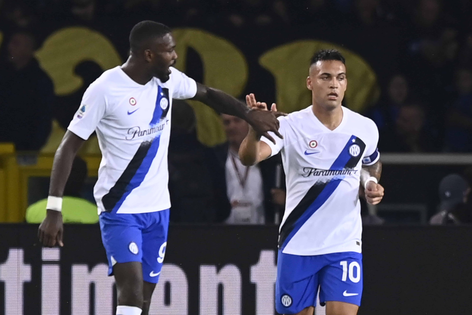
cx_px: 236
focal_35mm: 600
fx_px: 7866
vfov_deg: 2.3
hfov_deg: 3.4
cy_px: 158
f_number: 3.5
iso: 2000
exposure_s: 1/1000
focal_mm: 400
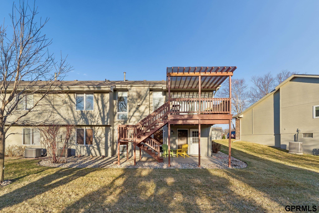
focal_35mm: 16
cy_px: 106
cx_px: 160
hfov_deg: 95.0
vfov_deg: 72.0
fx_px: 146
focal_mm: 16.5
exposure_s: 1/400
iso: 200
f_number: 8
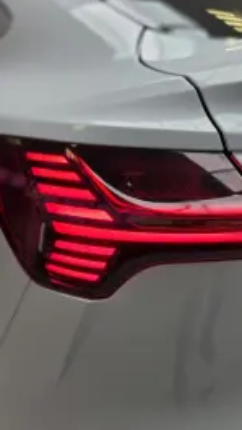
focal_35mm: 34
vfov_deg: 58.0
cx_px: 211
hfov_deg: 33.1
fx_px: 388
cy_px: 214
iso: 12
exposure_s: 1/55
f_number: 1.7
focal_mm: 6.3
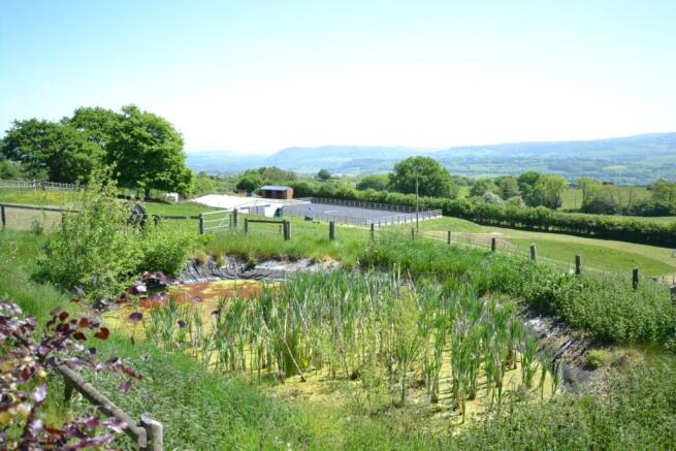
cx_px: 338
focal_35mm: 30
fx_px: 563
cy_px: 226
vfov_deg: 43.6
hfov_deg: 61.9
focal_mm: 20
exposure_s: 1/1000
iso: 320
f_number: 3.5
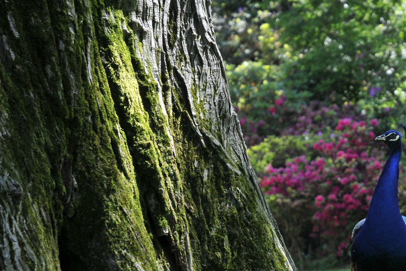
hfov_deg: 9.0
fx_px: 2571
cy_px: 264
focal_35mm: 228
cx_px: 402
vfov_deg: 6.0
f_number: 4.5
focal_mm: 70
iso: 200
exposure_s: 1/250
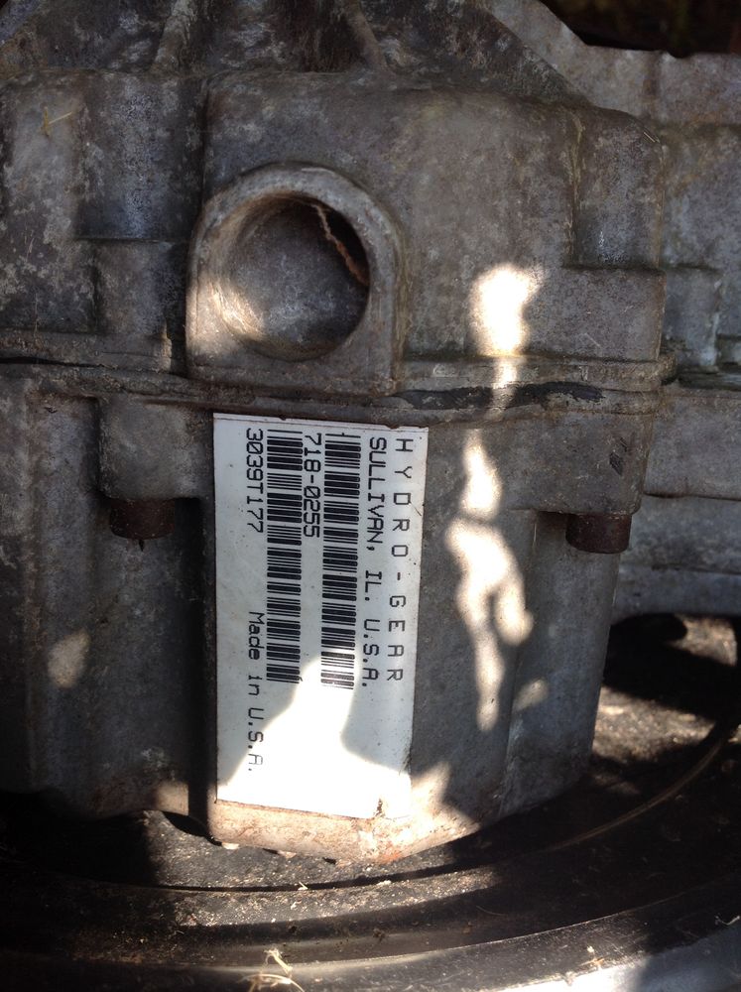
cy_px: 496
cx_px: 370
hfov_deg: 40.6
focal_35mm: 35
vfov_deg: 52.7
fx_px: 1002
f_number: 2.4
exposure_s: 1/244
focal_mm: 4.28
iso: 50
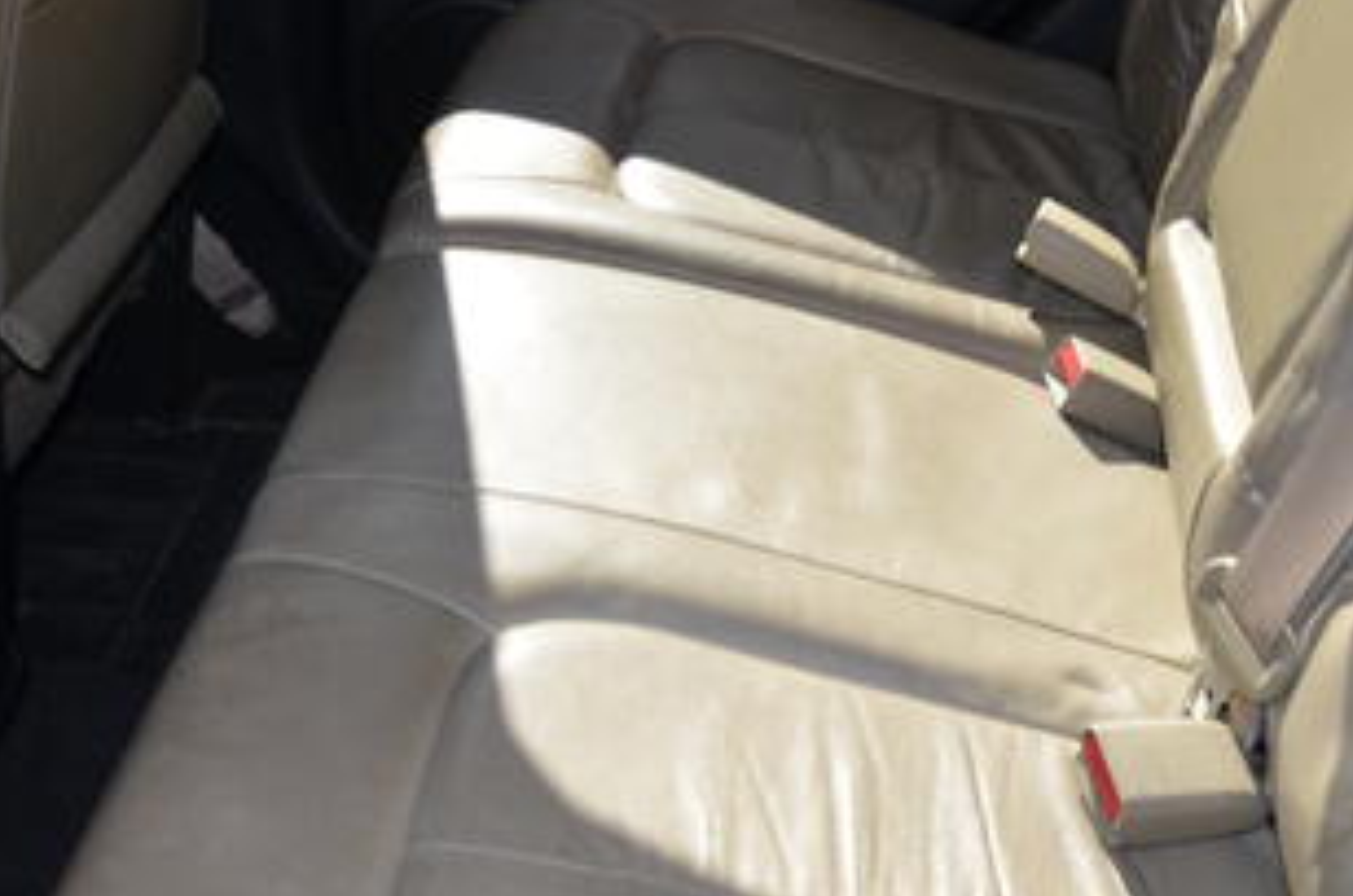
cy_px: 545
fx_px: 2138
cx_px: 747
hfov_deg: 35.1
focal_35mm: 57
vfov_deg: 23.6
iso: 140
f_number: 3.5
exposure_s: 1/200
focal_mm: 18
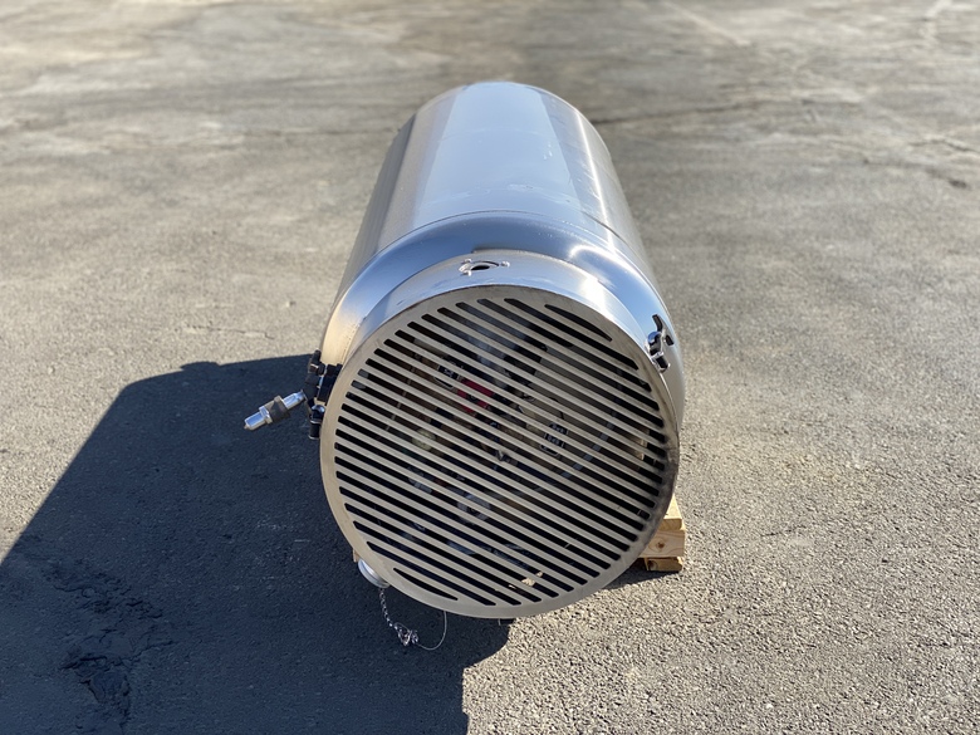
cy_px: 368
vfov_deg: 28.0
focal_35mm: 52
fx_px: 1472
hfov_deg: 36.8
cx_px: 490
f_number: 2
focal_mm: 6
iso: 20
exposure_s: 1/470
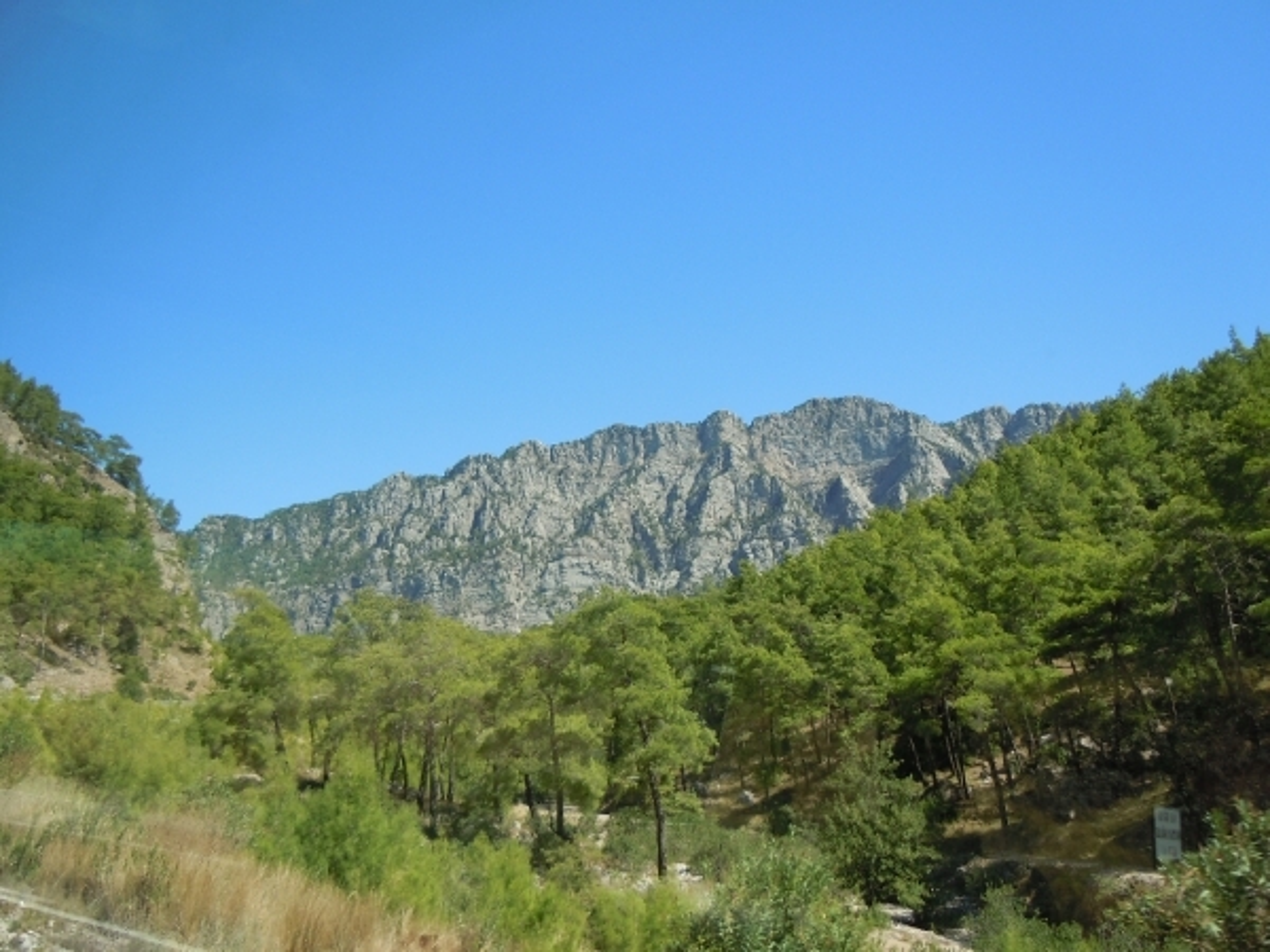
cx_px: 635
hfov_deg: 60.0
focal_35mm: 30
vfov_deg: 46.8
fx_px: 1101
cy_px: 476
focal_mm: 5.4
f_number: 3.5
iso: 100
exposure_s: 1/500
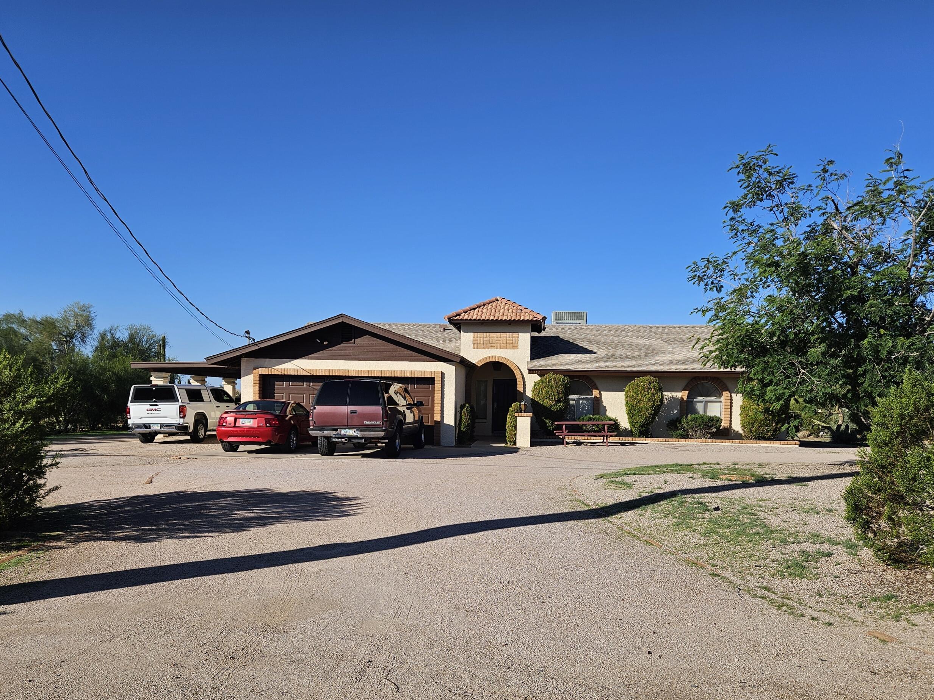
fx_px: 755
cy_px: 425
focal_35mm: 28
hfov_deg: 63.4
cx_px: 465
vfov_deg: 49.4
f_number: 1.8
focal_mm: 5.4
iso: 25
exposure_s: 1/2450
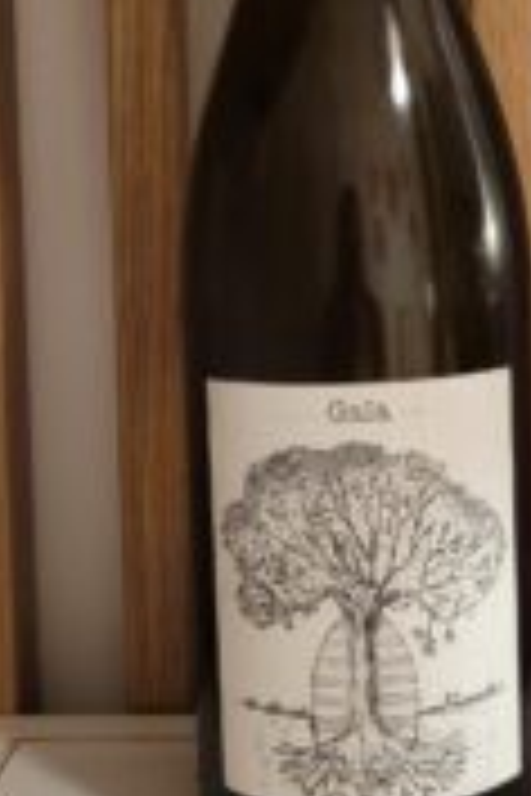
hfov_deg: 22.1
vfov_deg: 32.7
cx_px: 364
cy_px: 283
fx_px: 1350
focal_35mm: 61
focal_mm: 5.4
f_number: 1.8
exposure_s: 1/25
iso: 640
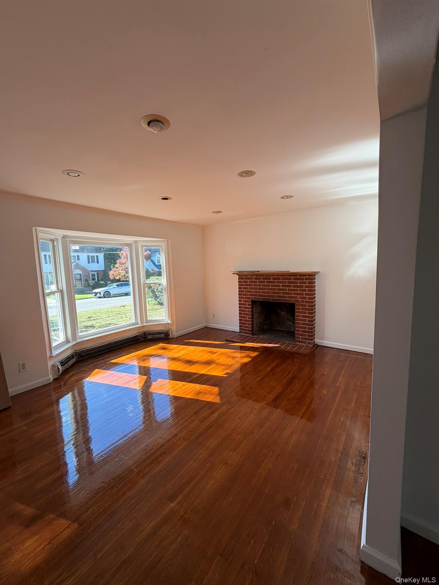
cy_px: 292
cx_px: 220
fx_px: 237
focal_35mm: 14
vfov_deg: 102.1
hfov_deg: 85.7
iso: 64
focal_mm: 2.22
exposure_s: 1/121
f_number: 2.2
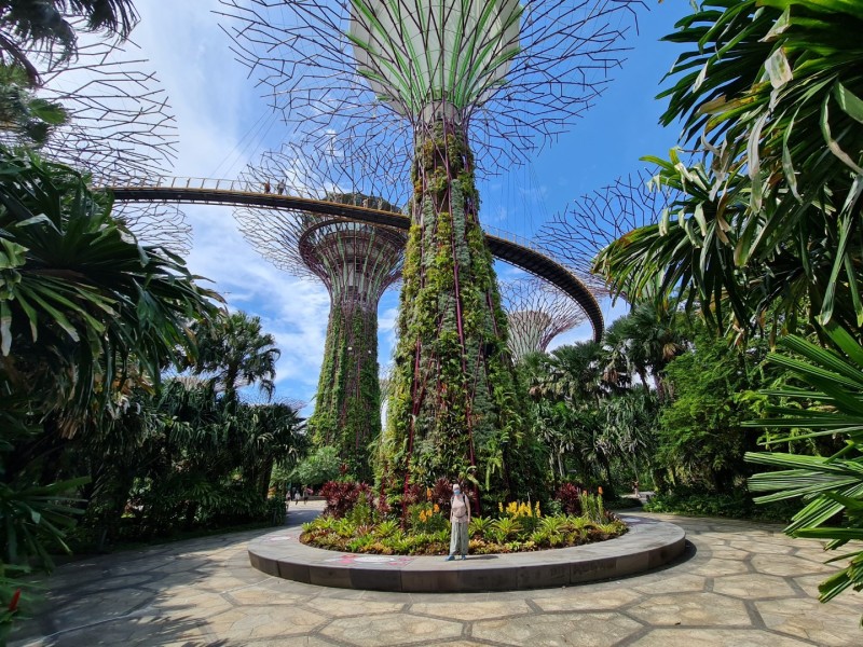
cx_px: 432
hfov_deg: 106.2
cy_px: 324
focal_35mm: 13
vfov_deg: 89.9
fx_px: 324
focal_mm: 2.2
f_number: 2.2
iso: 64
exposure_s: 1/1428
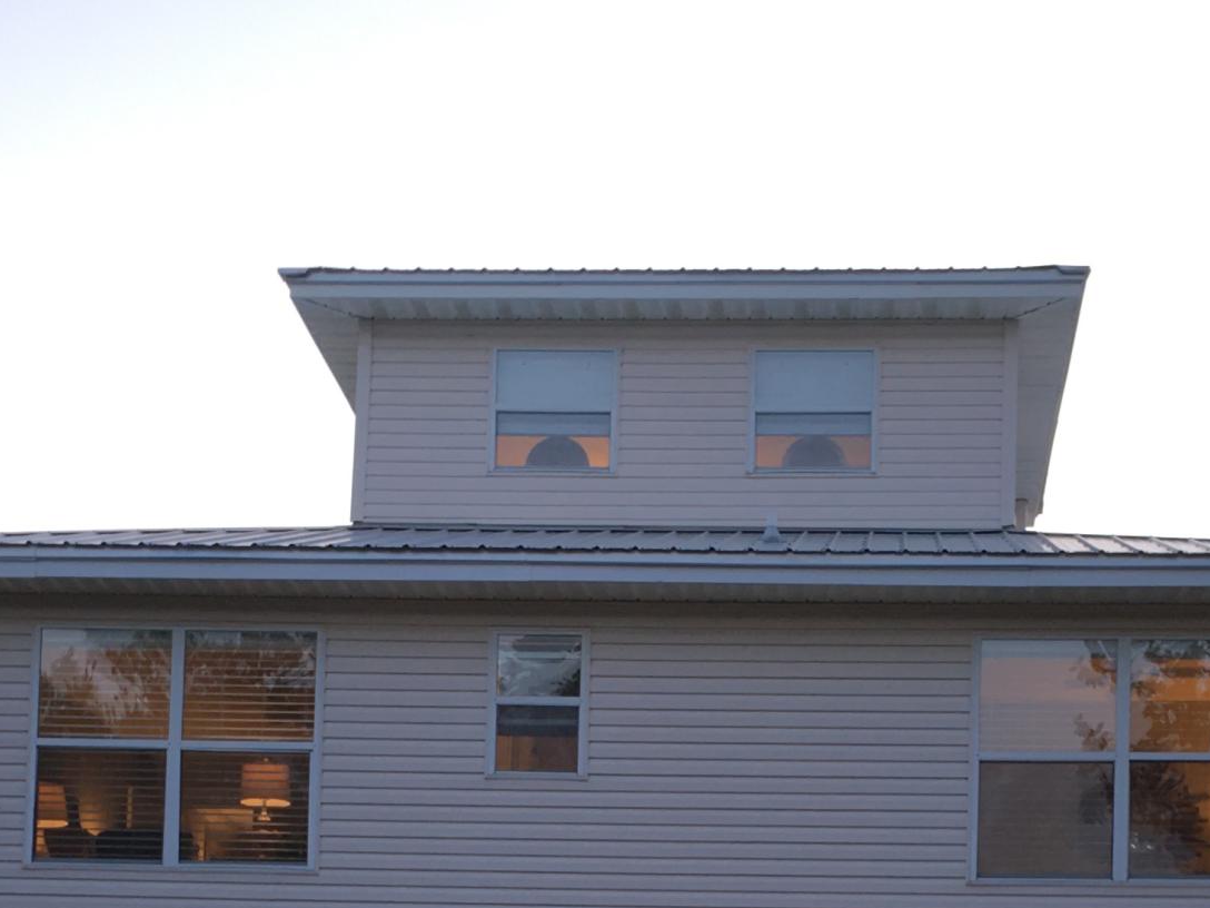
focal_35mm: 80
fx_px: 2796
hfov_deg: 24.4
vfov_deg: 17.4
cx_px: 720
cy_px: 1162
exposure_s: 1/30
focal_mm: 4.15
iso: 25
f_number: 2.2
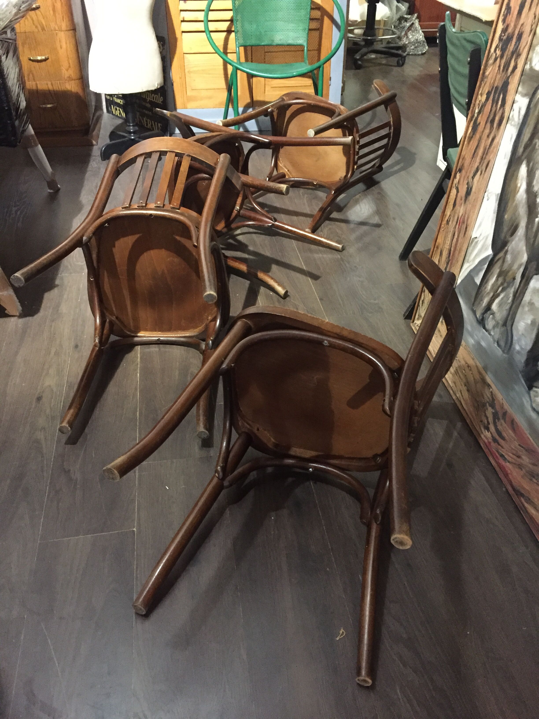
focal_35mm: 29
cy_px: 360
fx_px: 602
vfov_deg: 61.7
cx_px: 270
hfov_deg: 48.2
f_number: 2.2
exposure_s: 1/17
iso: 400
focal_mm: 4.15
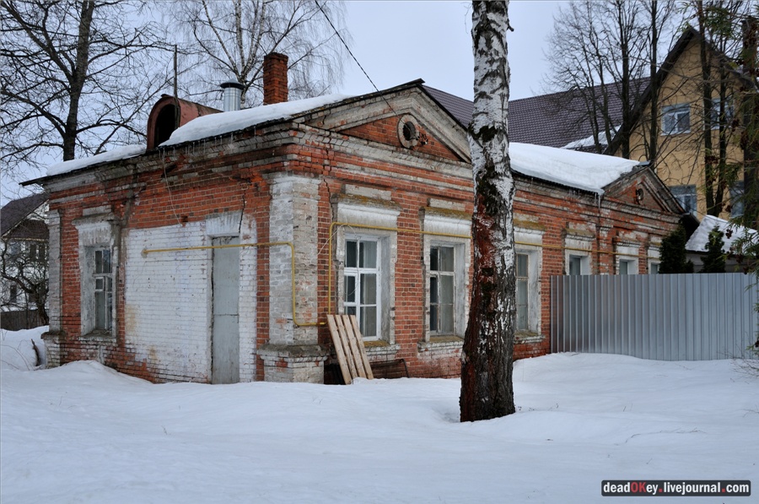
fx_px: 758
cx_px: 380
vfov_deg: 36.8
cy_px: 252
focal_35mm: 36
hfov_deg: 53.2
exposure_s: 1/320
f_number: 7.1
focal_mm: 24
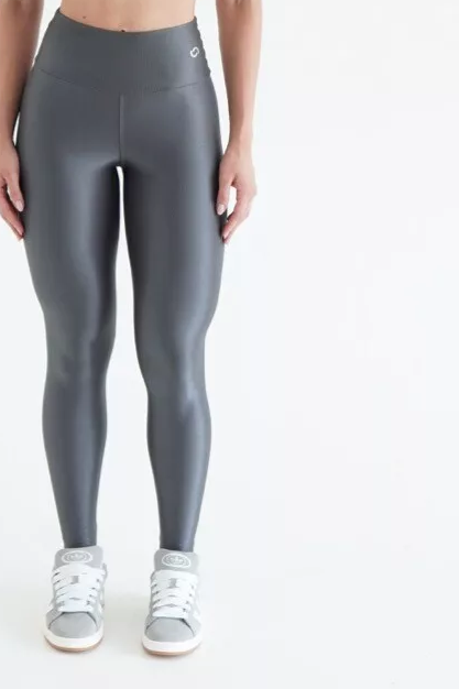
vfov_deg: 21.7
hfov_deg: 14.8
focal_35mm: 92
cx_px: 138
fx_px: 1760
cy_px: 76
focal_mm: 30
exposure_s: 1/100
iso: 160
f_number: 4.5
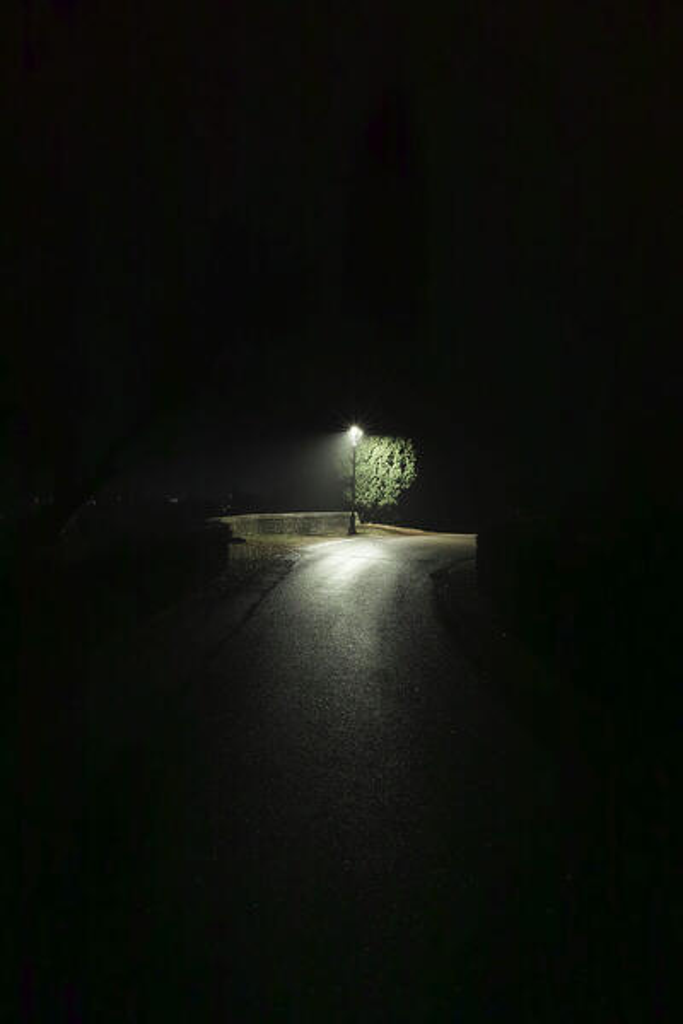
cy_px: 512
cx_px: 342
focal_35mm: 28
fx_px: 797
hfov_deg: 46.4
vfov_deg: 65.5
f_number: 16
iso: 100
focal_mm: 19
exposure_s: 20
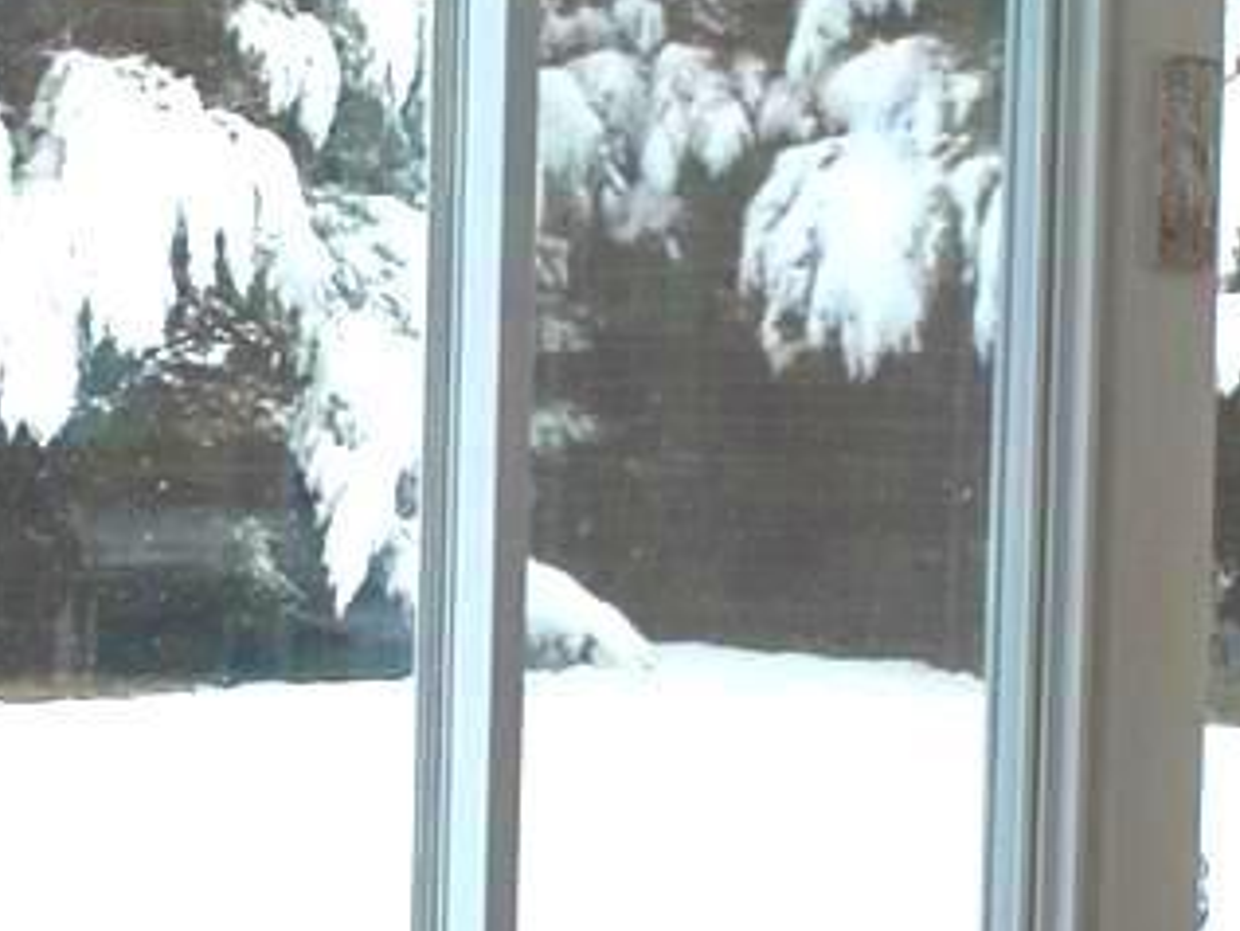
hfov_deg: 11.8
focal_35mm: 168
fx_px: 6020
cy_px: 559
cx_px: 473
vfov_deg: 8.8
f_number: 5.6
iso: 160
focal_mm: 18
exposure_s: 1/125
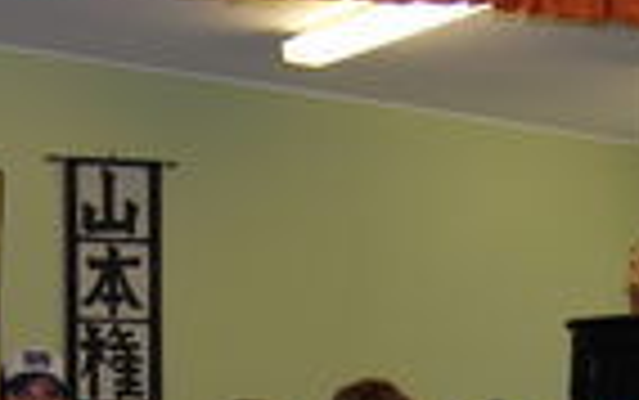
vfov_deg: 9.5
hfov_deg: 15.5
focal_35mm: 131
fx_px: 2288
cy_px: 710
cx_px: -54
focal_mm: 19
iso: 200
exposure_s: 1/60
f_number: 3.5
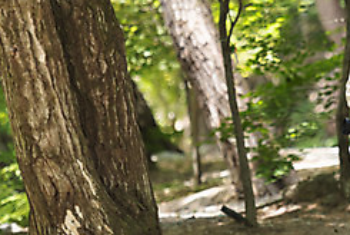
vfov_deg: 3.8
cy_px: 66
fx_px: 3563
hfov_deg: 5.6
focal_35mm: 366
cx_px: 338
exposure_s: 1/320
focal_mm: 150
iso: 400
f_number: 2.8
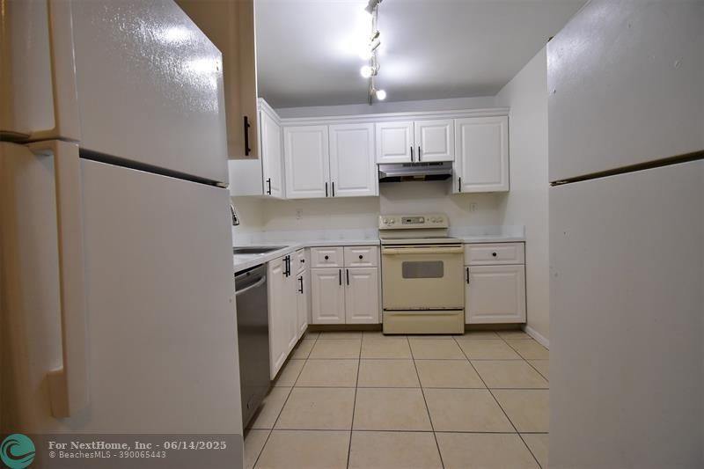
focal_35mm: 15
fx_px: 293
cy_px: 234
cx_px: 352
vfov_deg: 77.3
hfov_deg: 100.4
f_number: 5.6
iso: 1250
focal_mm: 10
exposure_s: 1/160
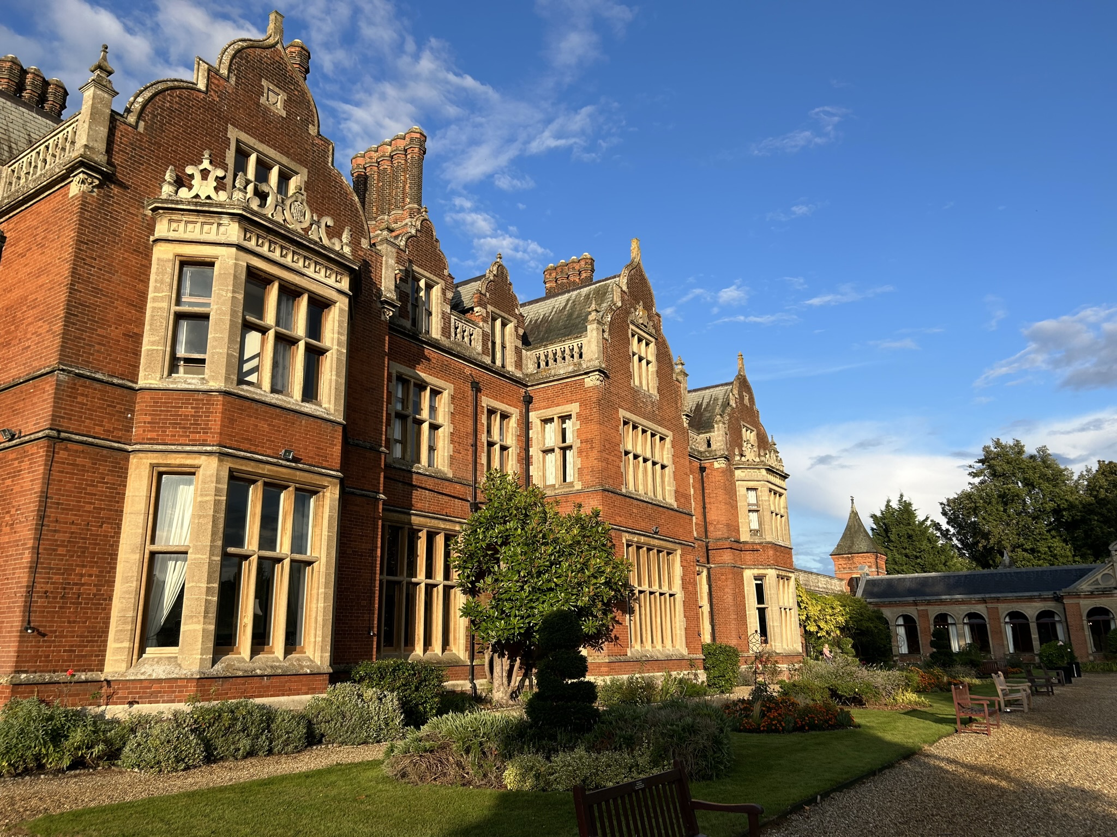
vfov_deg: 53.1
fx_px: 839
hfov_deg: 67.3
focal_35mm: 26
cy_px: 418
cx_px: 558
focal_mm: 5.7
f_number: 1.5
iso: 50
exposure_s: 1/2208
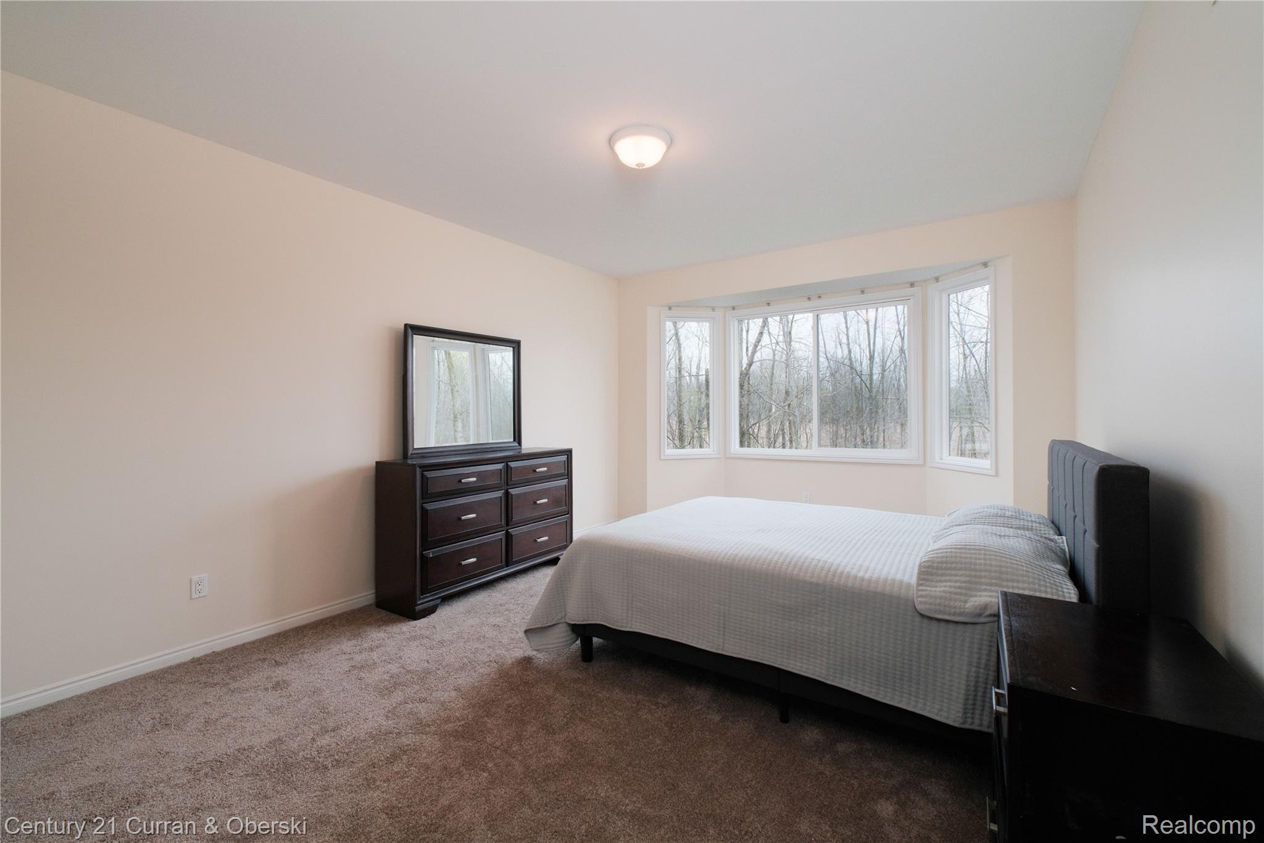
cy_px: 422
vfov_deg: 77.3
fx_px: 527
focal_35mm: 15
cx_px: 632
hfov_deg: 100.4
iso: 640
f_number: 8
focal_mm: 10
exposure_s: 1/125
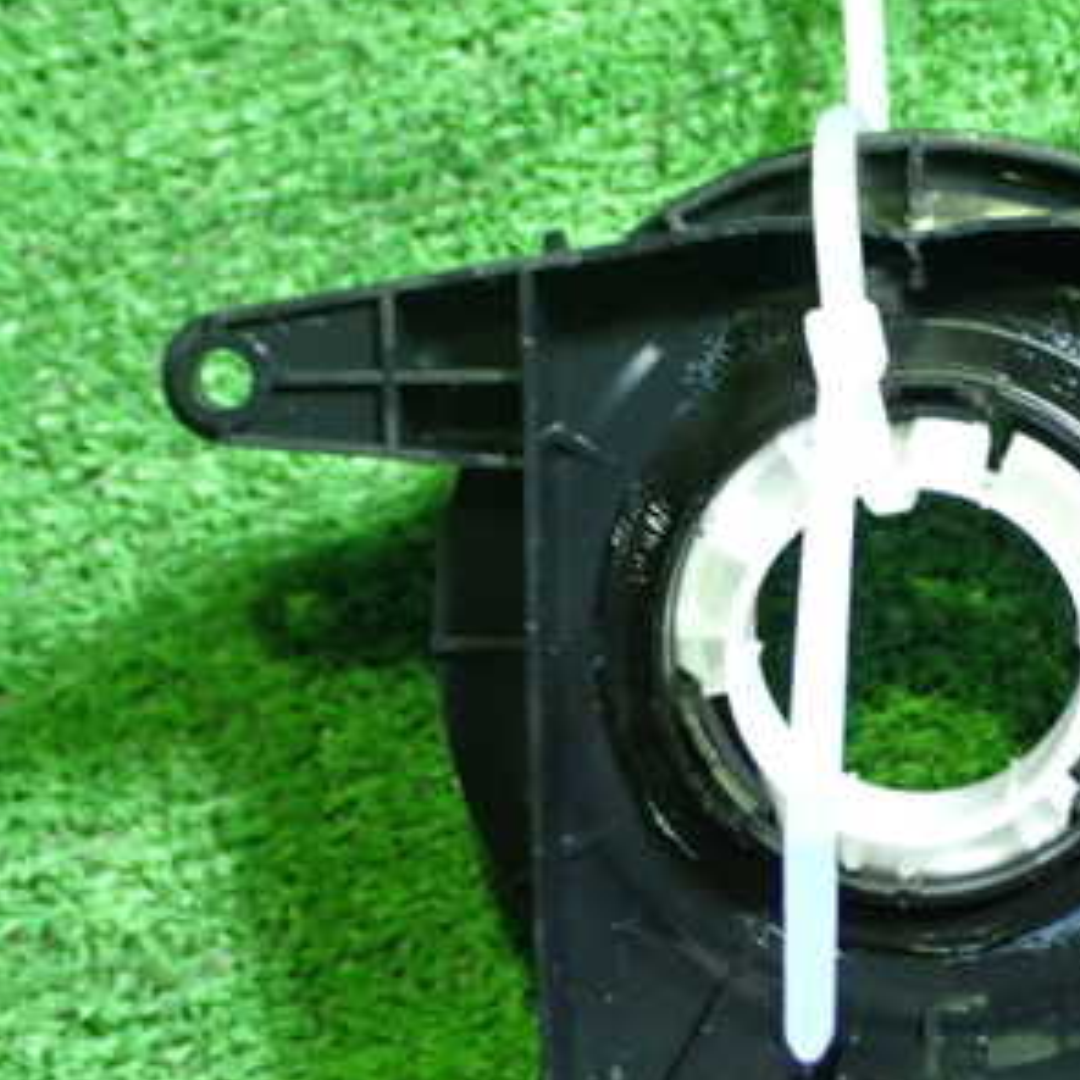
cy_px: 630
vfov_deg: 17.9
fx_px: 3424
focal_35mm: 97
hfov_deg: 17.7
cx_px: 919
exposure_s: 1/20
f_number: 3.3
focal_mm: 9.65
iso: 800
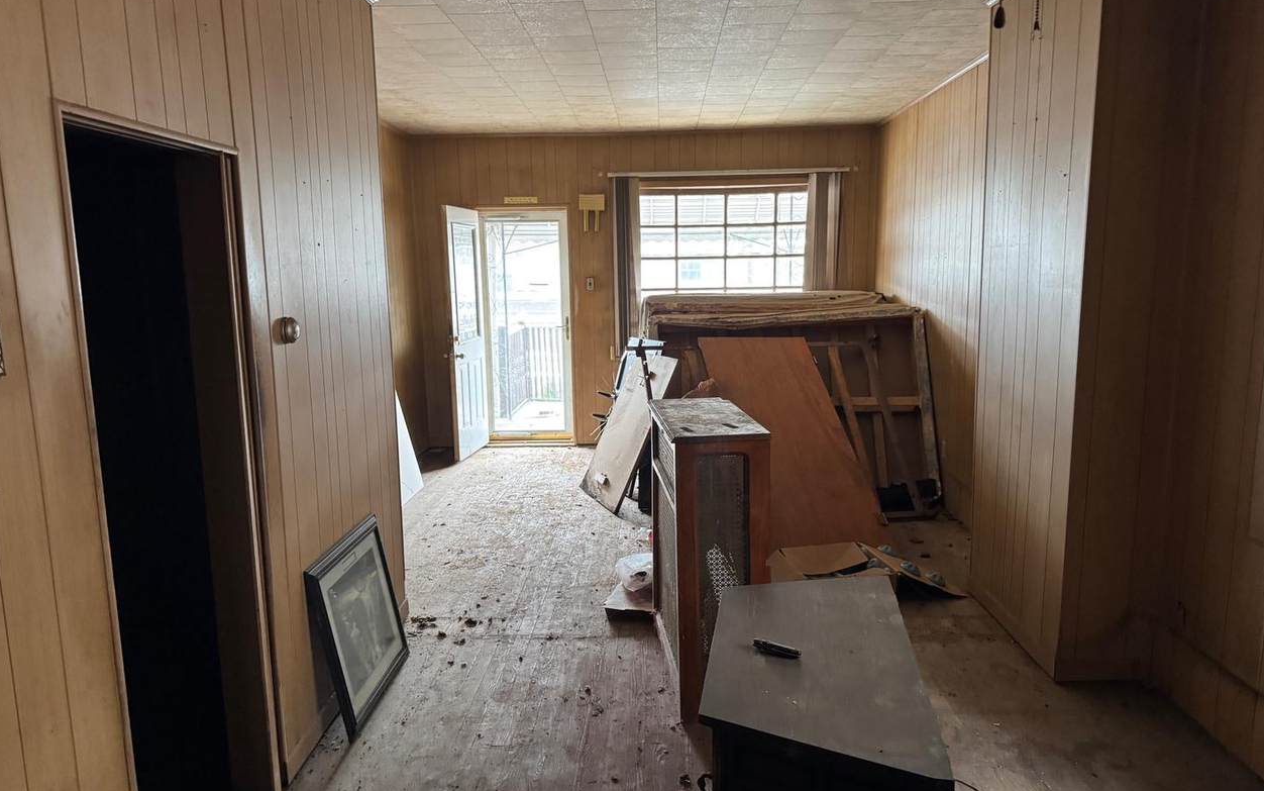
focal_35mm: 26
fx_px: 896
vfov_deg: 47.6
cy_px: 406
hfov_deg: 70.4
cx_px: 625
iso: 640
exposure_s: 1/60
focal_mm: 6.76
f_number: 1.78
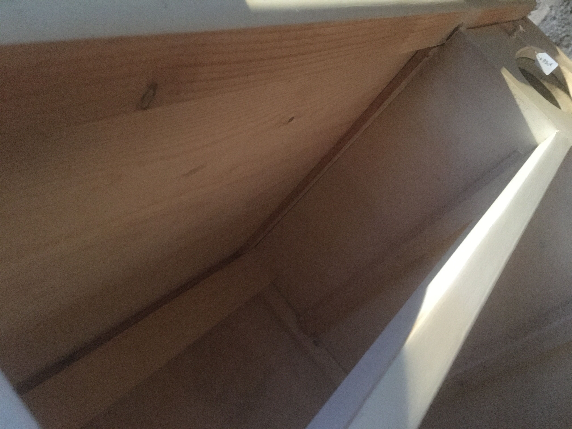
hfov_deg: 61.7
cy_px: 214
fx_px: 479
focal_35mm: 29
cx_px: 286
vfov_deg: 48.2
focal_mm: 4.15
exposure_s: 1/17
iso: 400
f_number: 2.2
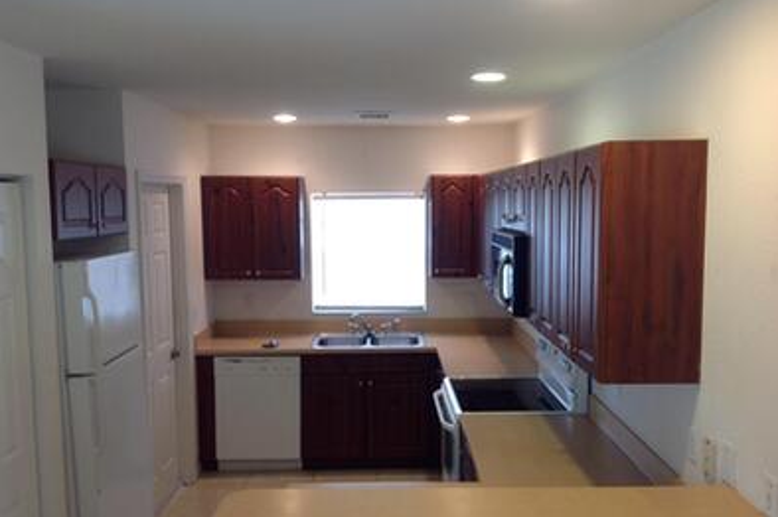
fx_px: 799
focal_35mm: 37
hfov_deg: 51.9
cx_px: 391
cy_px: 280
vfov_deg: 35.9
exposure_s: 1/20
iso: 50
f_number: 2.4
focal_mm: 4.28
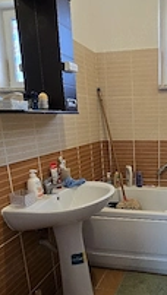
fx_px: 220
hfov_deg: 39.2
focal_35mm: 28
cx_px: 144
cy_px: 181
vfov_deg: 67.0
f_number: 2.2
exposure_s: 1/50.3
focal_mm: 2.2
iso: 320
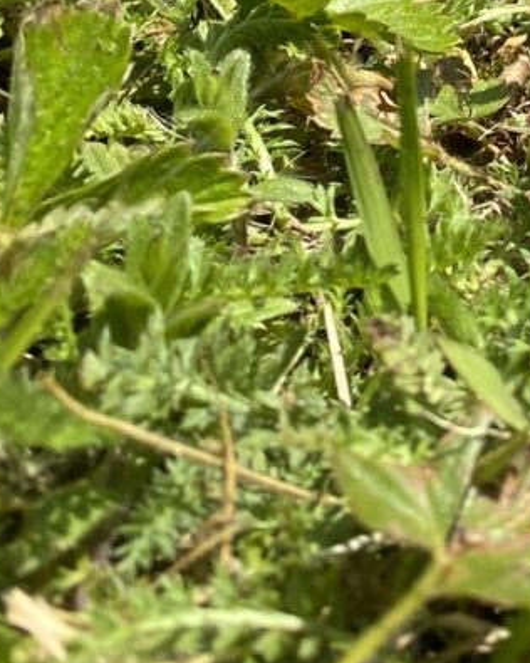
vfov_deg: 14.1
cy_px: -701
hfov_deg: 12.6
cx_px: 921
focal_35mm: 113
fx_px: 2216
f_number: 1.8
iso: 32
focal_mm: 4.25
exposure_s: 1/2141
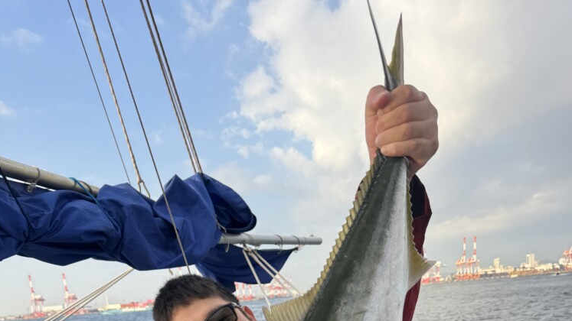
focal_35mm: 35
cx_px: 286
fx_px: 531
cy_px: 376
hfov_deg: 56.6
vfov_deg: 29.4
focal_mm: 6.76
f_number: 1.78
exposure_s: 1/1869
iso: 80
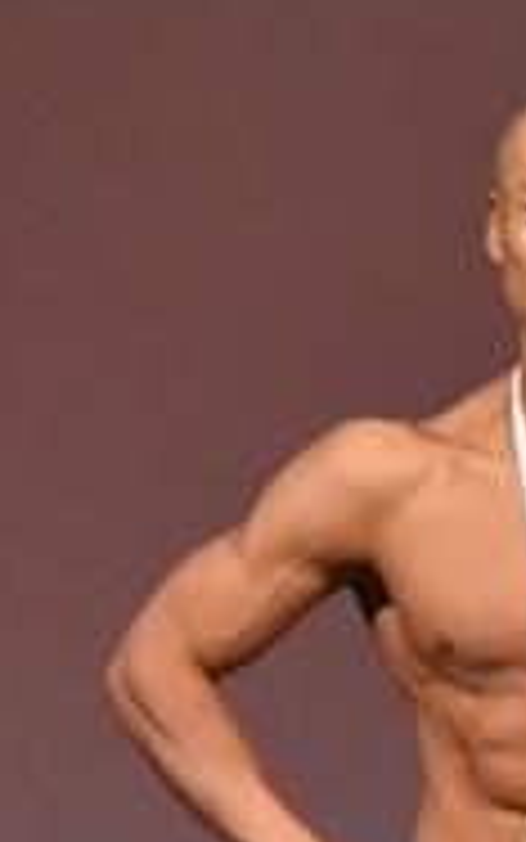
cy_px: 819
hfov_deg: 0.9
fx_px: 33324
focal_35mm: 1454
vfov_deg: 1.4
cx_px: 1513
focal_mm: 230
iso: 4000
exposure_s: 1/400
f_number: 5.6
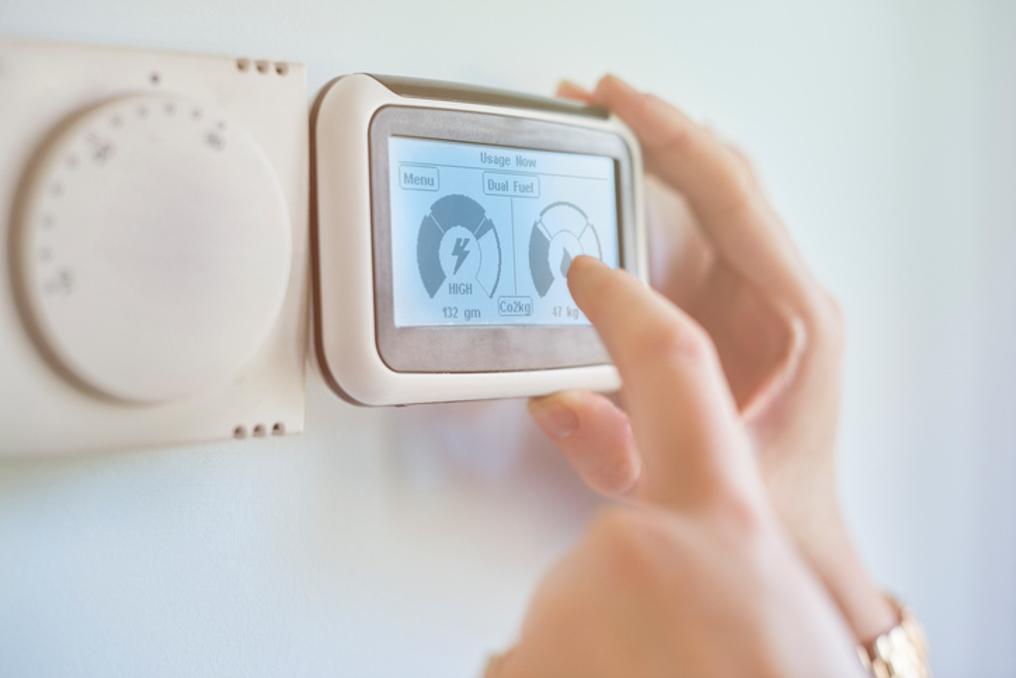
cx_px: 508
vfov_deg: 27.0
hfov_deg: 39.6
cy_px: 339
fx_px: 1411
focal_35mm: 50
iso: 1000
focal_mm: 50
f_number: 3.5
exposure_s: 1/100
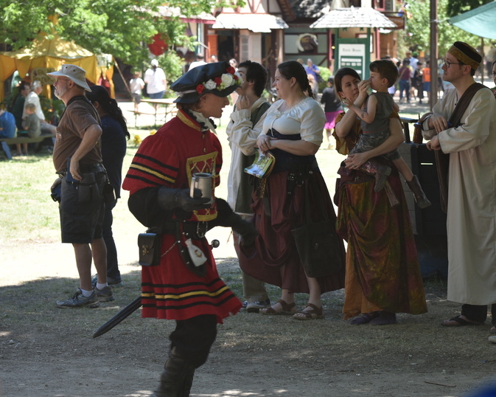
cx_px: 323
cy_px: 202
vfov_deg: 12.3
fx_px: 1834
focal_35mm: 125
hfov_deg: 15.4
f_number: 5.6
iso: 100
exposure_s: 1/160
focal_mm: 70
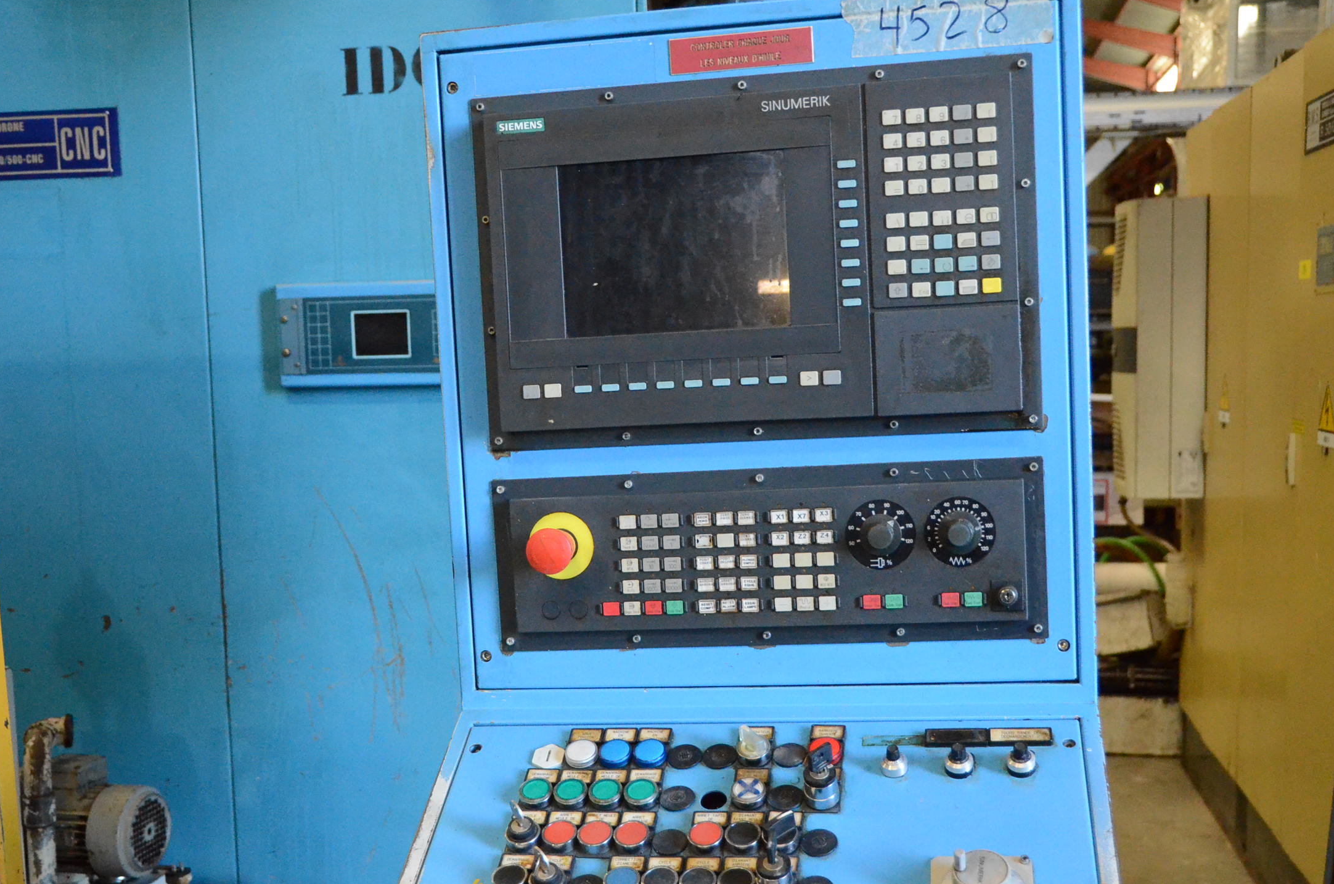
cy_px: 495
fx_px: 1516
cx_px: 694
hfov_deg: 47.5
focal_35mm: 41
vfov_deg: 32.5
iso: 6400
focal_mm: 24
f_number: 3.8
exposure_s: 1/400
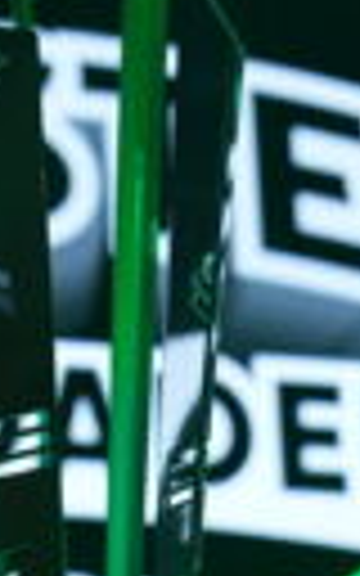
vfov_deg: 7.3
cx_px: 52
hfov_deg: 4.6
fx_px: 4521
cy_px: 202
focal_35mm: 288
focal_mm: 59
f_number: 4
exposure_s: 1/100
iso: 800
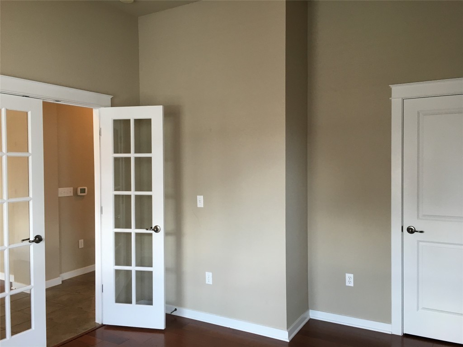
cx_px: 232
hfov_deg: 61.7
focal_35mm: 29
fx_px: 388
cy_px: 174
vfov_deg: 48.2
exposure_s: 1/30
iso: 80
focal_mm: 4.15
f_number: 2.2
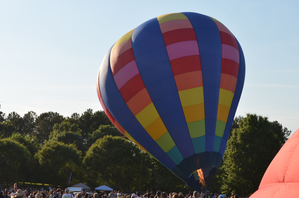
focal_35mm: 81
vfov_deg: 16.8
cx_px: 148
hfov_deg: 25.1
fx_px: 671
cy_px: 120
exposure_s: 1/200
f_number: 9
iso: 100
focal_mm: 40
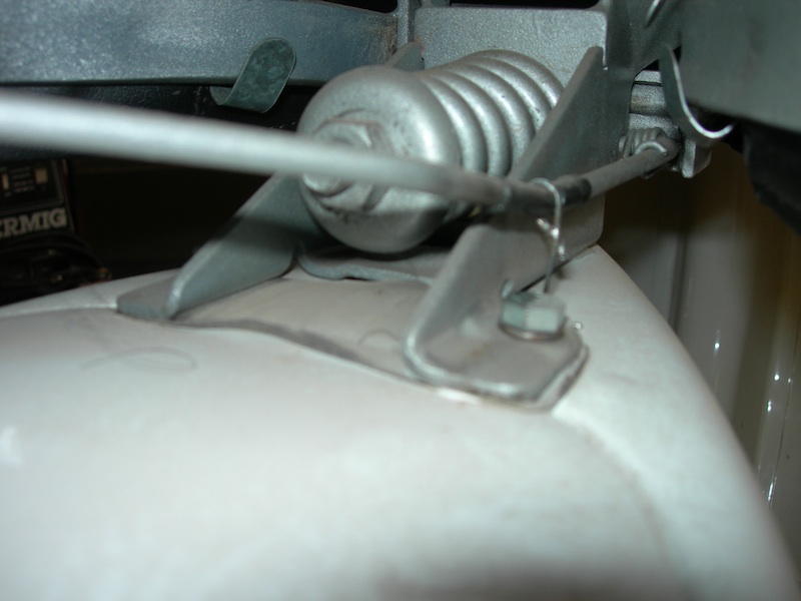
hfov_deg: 49.0
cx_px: 400
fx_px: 879
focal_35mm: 38
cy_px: 300
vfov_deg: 37.7
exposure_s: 1/60.1
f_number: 2.8
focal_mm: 7.8
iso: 50
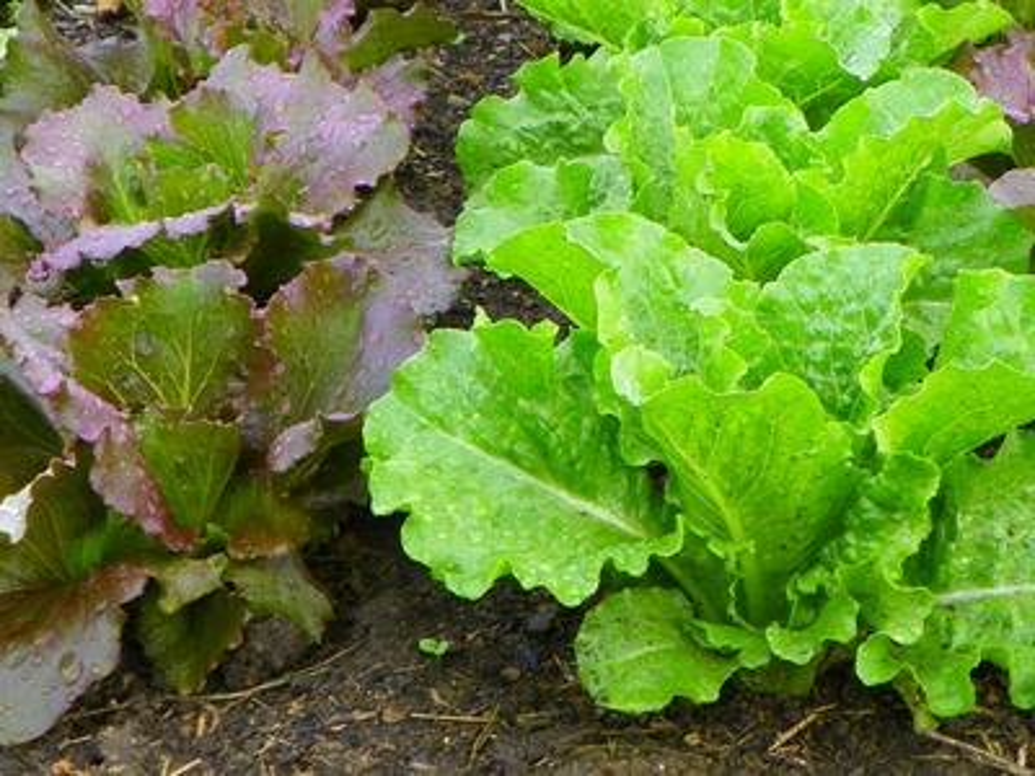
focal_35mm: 56
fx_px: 1674
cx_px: 518
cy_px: 388
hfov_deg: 34.3
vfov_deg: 26.1
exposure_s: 1/50
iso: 64
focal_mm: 9.9
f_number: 3.5
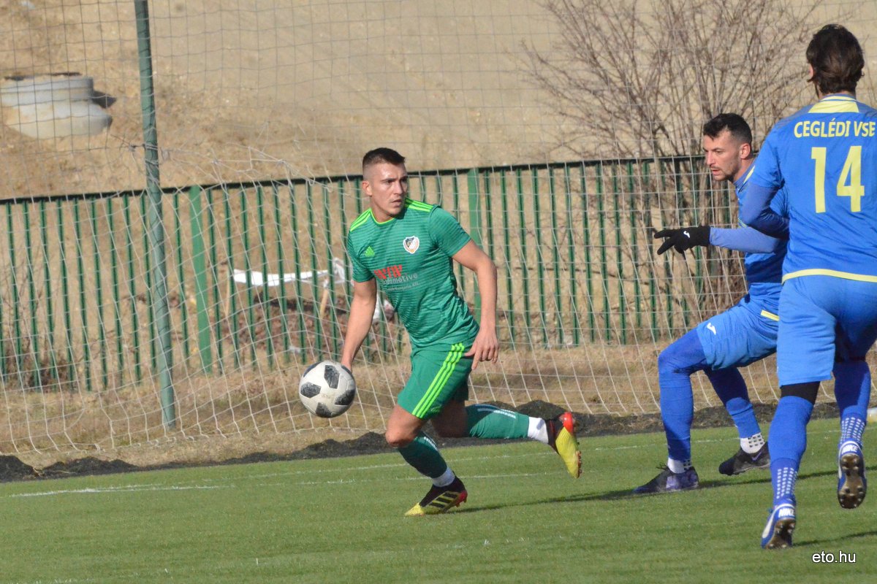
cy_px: 292
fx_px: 10962
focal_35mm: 450
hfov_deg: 4.6
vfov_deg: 3.1
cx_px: 438
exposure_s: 1/8000
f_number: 14
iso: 6400
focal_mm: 300
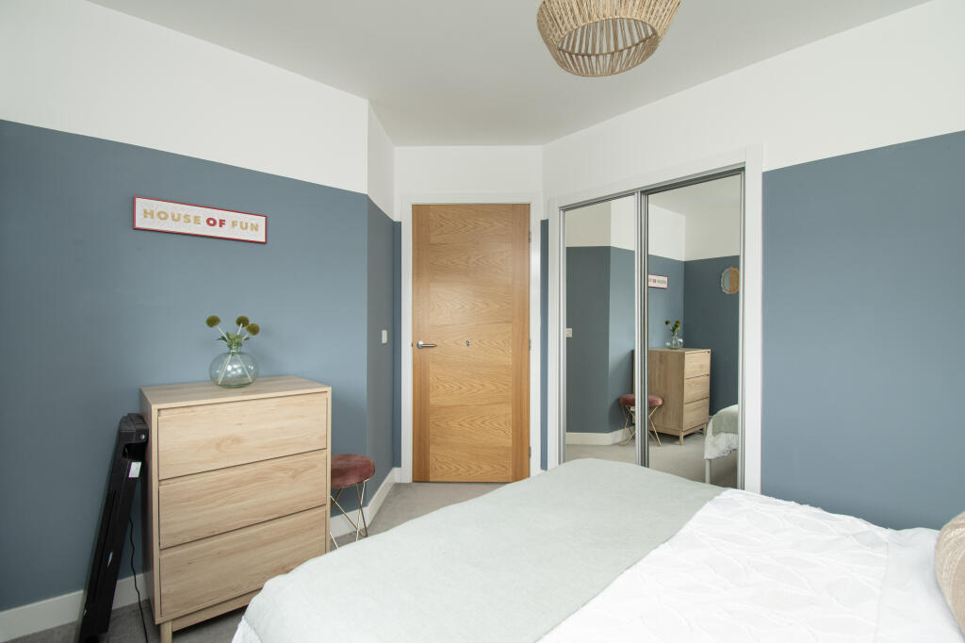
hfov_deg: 100.4
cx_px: 482
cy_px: 322
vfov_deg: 77.3
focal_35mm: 15
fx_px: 402
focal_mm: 10
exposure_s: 1/8
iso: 320
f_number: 8
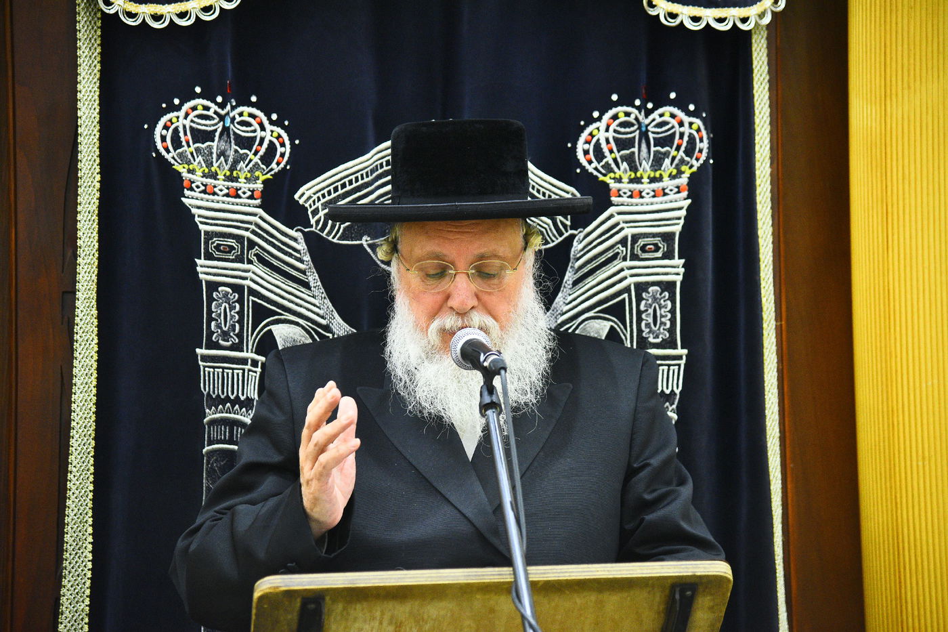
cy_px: 316
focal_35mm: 120
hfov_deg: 17.1
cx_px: 474
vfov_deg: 11.4
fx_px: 3159
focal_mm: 120
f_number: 4
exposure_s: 1/125
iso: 3200
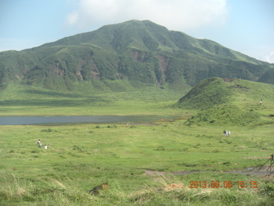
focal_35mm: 68
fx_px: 538
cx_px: 137
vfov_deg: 21.6
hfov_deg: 28.6
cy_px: 103
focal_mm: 11.3
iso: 64
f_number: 4.4
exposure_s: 1/257
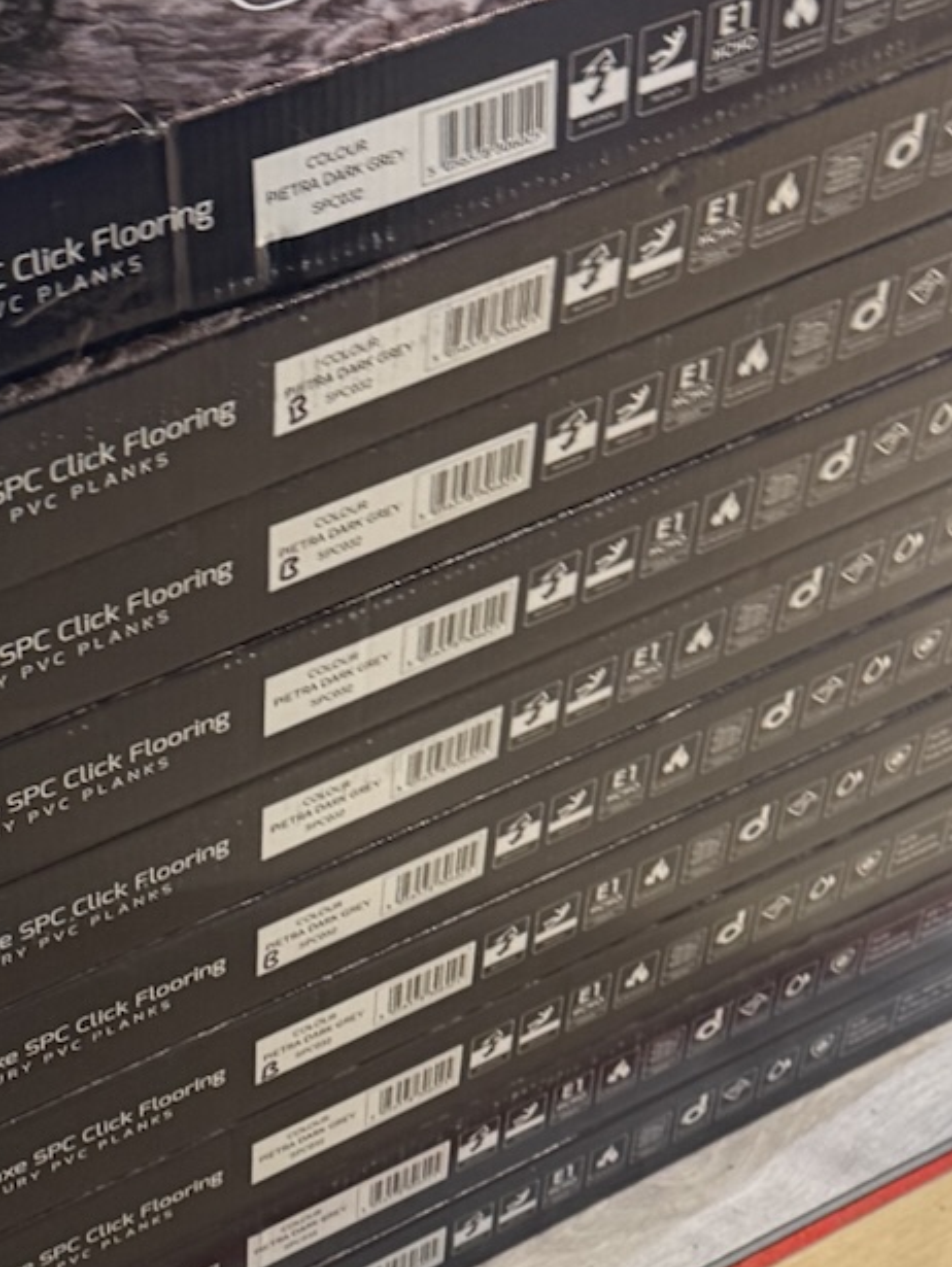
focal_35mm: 78
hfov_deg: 18.9
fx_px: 2857
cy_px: 933
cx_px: 424
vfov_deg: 24.8
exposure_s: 1/50
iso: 250
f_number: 1.78
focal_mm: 6.76
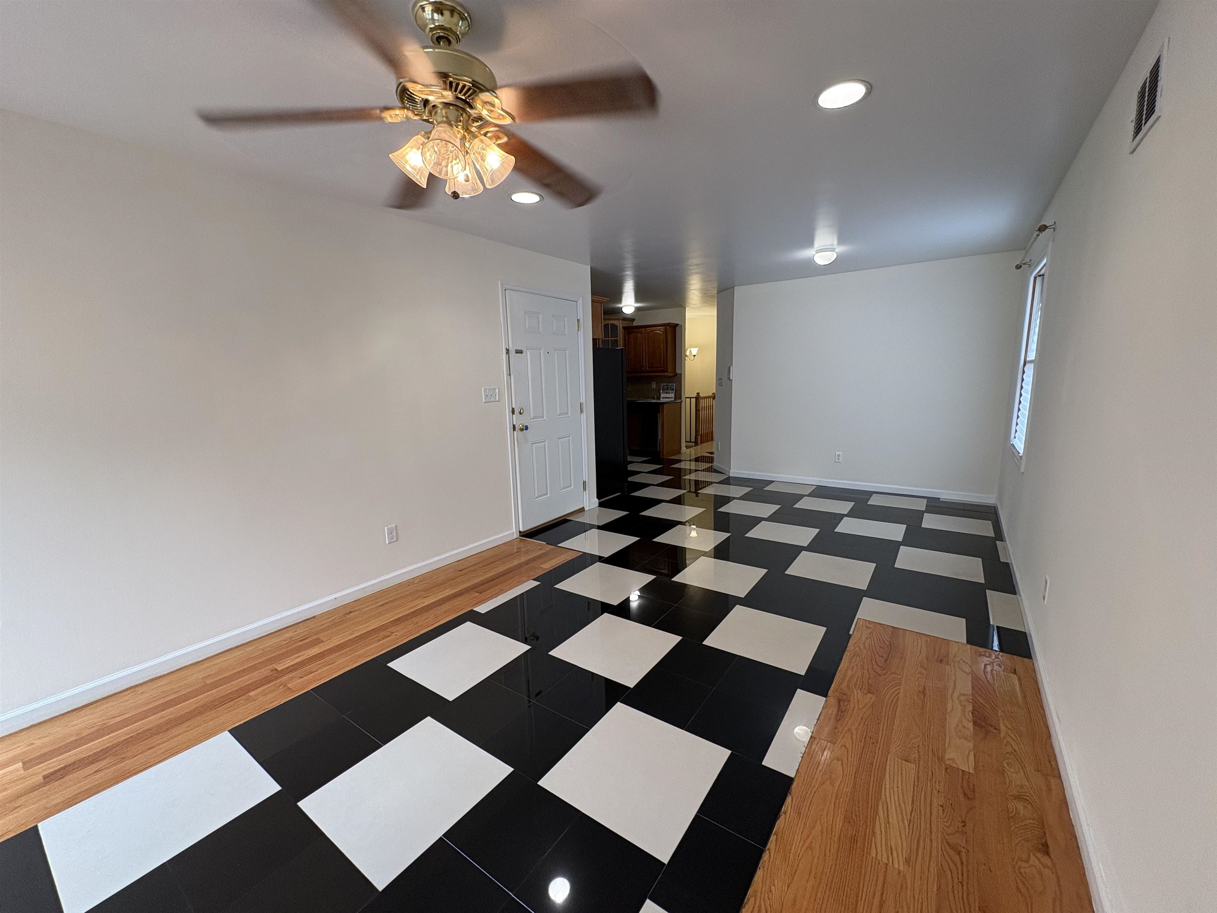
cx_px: 608
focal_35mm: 14
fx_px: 492
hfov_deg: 102.1
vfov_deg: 85.7
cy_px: 456
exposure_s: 1/60
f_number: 2.2
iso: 125
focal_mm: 2.22
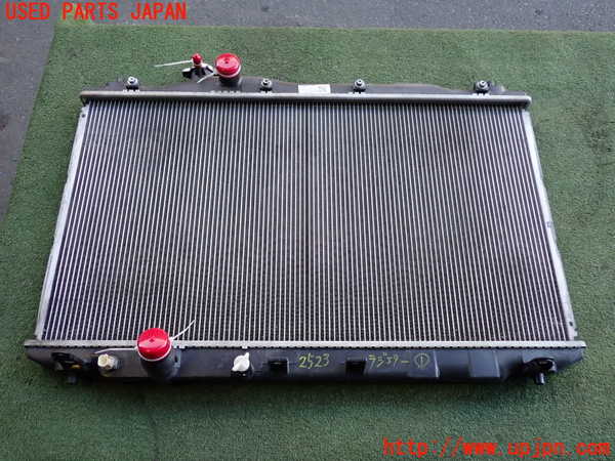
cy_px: 230
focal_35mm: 30
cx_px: 308
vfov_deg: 46.8
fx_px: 533
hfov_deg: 60.0
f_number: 2.3
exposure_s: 1/125
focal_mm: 5.4
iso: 160
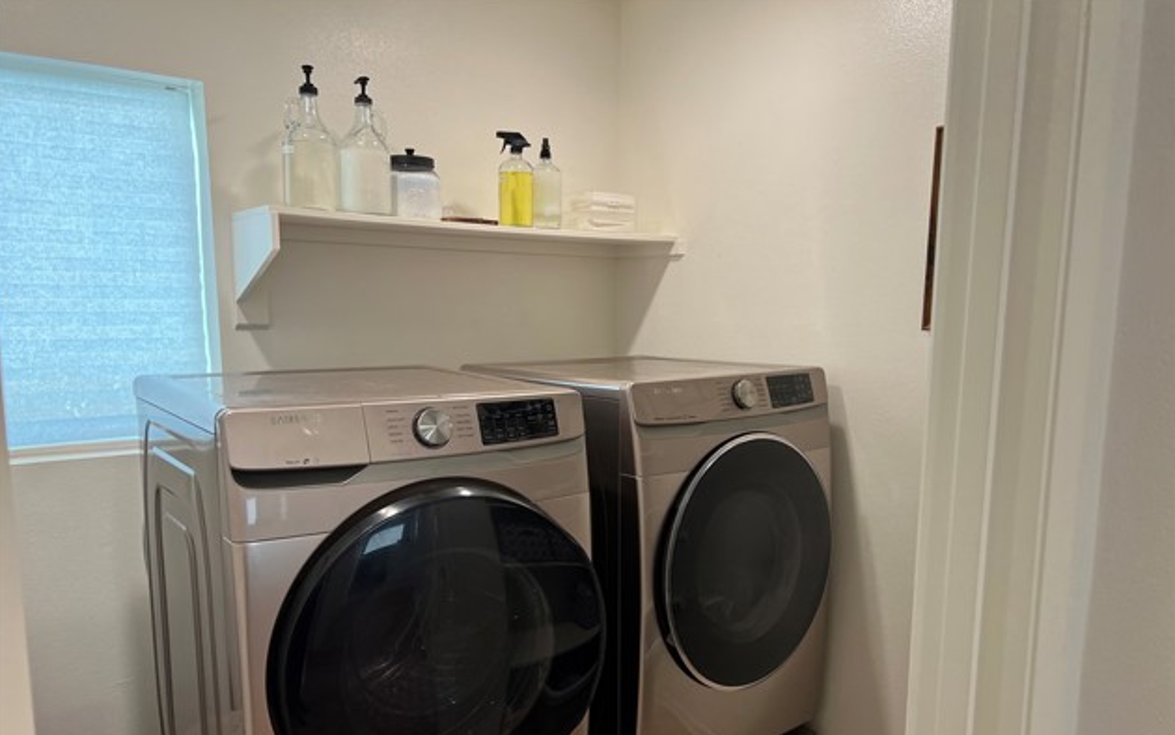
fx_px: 897
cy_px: 440
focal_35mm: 28
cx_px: 589
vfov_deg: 44.3
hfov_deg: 66.5
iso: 100
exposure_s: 1/120
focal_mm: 5.7
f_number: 1.5
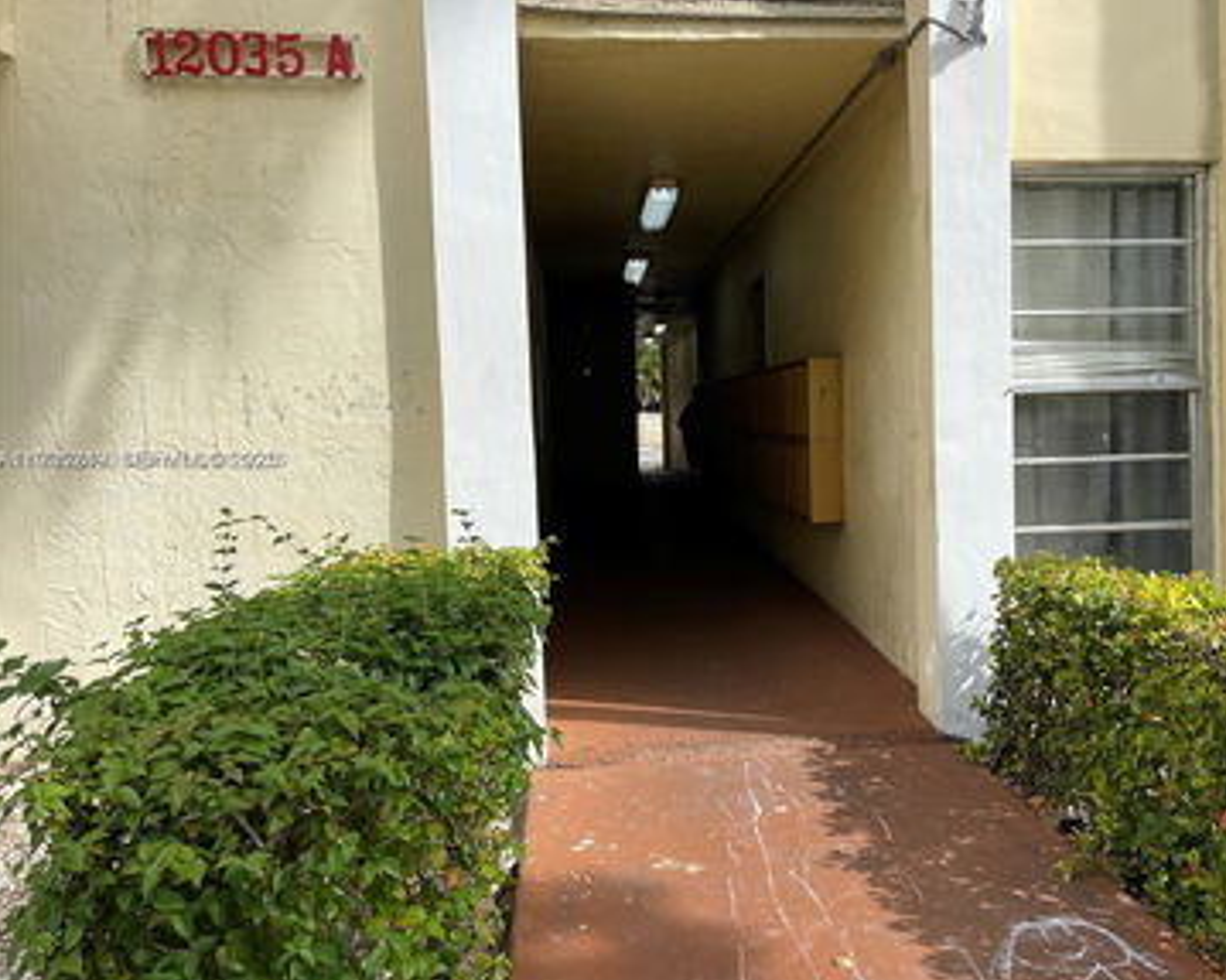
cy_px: 461
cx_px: 722
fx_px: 1052
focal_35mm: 29
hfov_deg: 60.1
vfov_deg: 49.9
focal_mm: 5.1
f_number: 1.6
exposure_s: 1/1739
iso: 32
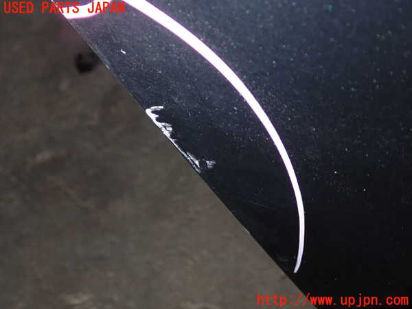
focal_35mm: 36
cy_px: 154
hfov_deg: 51.4
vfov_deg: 39.7
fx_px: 428
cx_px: 206
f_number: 7.1
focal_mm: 6.37
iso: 250
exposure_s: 1/40
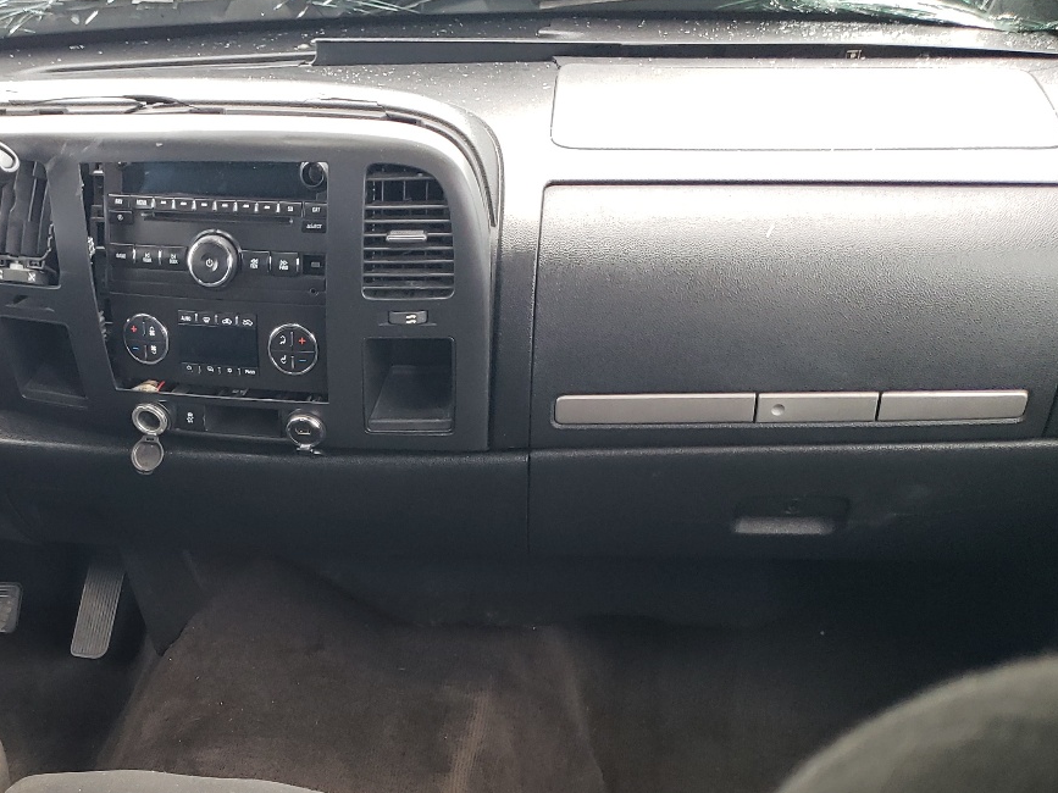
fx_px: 1467
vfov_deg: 29.0
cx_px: 194
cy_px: 719
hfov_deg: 38.0
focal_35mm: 48
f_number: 1.5
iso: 74
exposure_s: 1/120
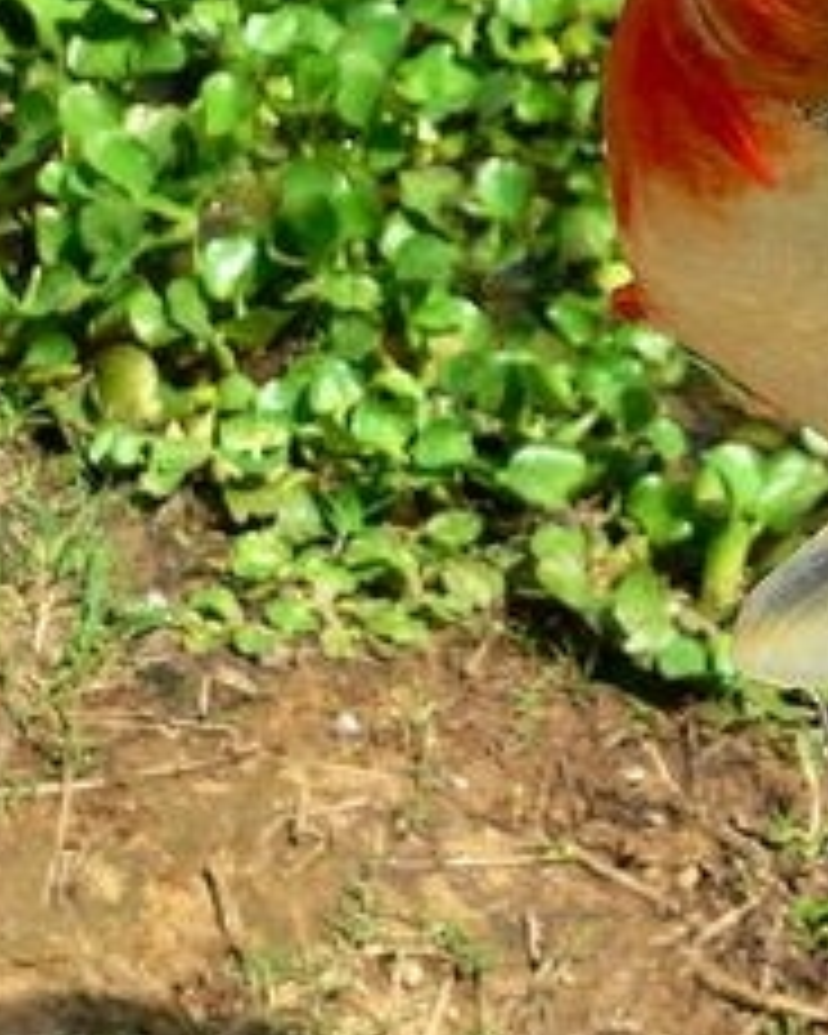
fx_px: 4870
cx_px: 772
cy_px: 32
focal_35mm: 159
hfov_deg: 9.7
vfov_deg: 12.0
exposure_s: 1/500
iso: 80
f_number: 5.2
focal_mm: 12.5
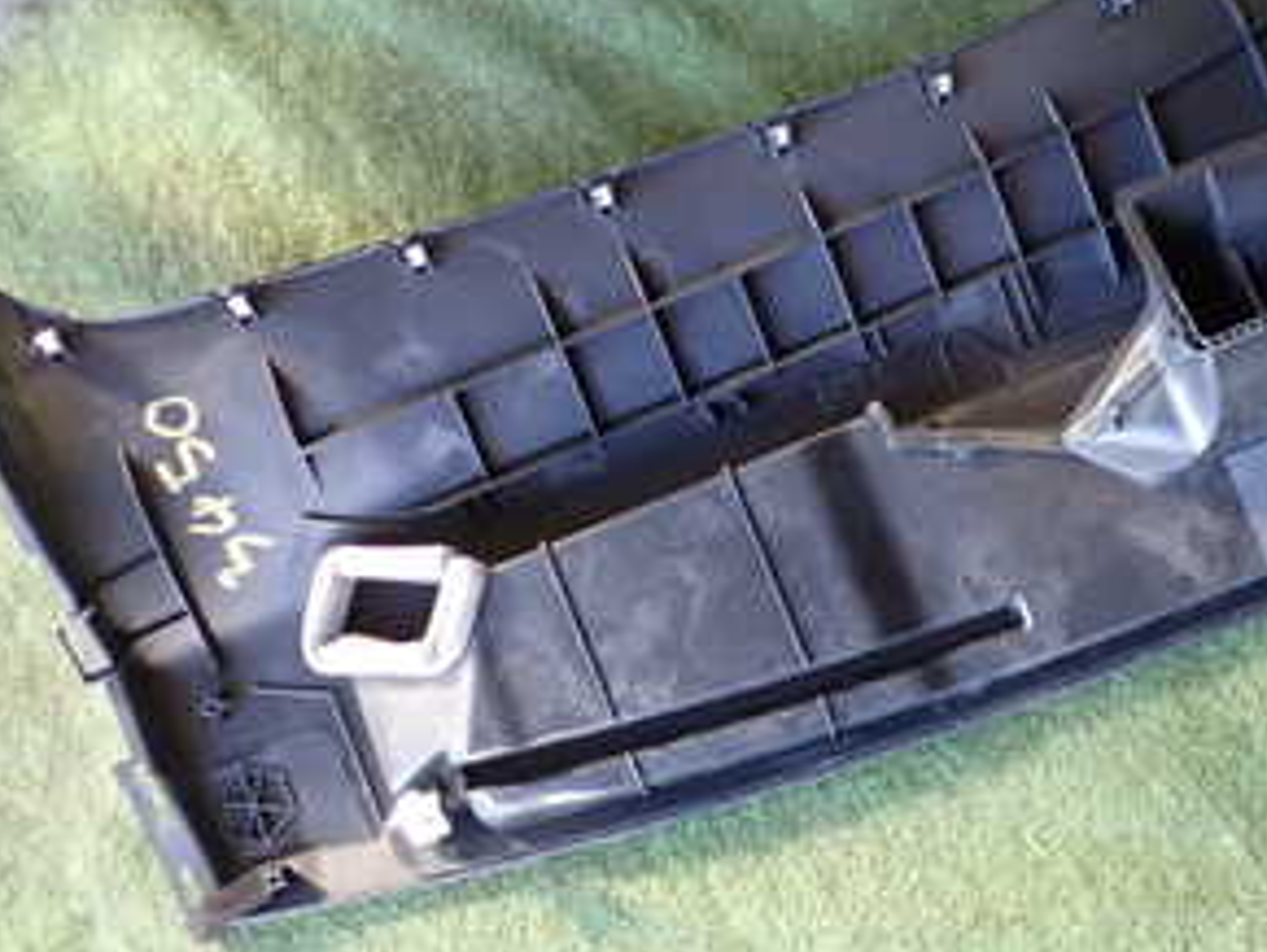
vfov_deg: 23.5
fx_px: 2271
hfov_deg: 30.1
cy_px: 266
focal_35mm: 62
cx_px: 1079
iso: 250
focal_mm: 5.4
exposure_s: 1/30
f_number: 2.3
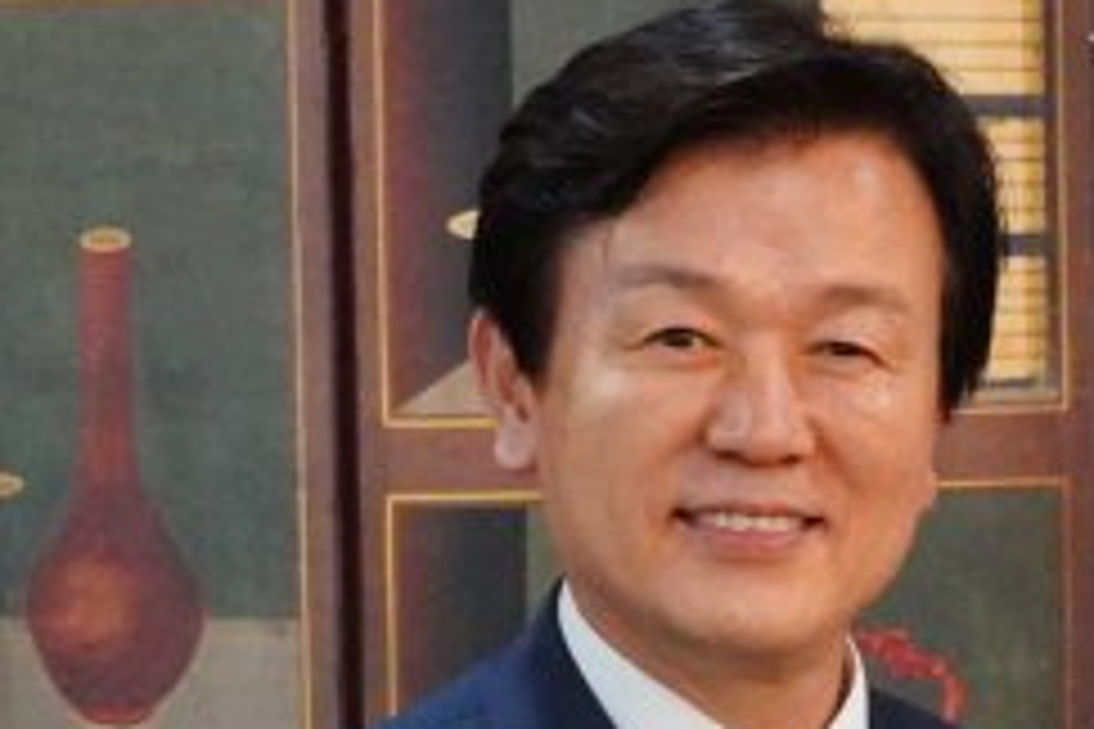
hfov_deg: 8.3
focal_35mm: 247
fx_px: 7505
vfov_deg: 5.5
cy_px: 945
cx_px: 1292
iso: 12800
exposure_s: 1/250
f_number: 5.6
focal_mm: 50
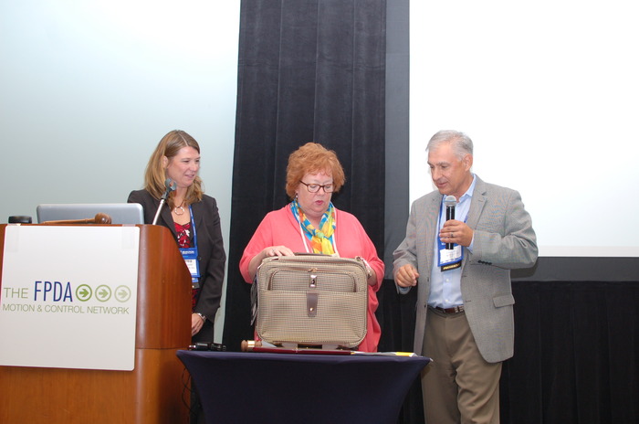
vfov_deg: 25.7
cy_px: 212
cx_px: 320
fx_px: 930
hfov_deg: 37.9
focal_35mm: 52
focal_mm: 35
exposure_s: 1/60
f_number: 4
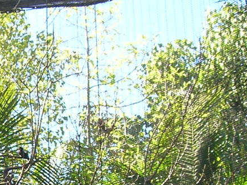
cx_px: -61
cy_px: 211
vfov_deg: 11.7
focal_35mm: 124
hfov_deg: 15.3
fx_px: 884
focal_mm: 5.7
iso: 50
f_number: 4.9
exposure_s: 1/49
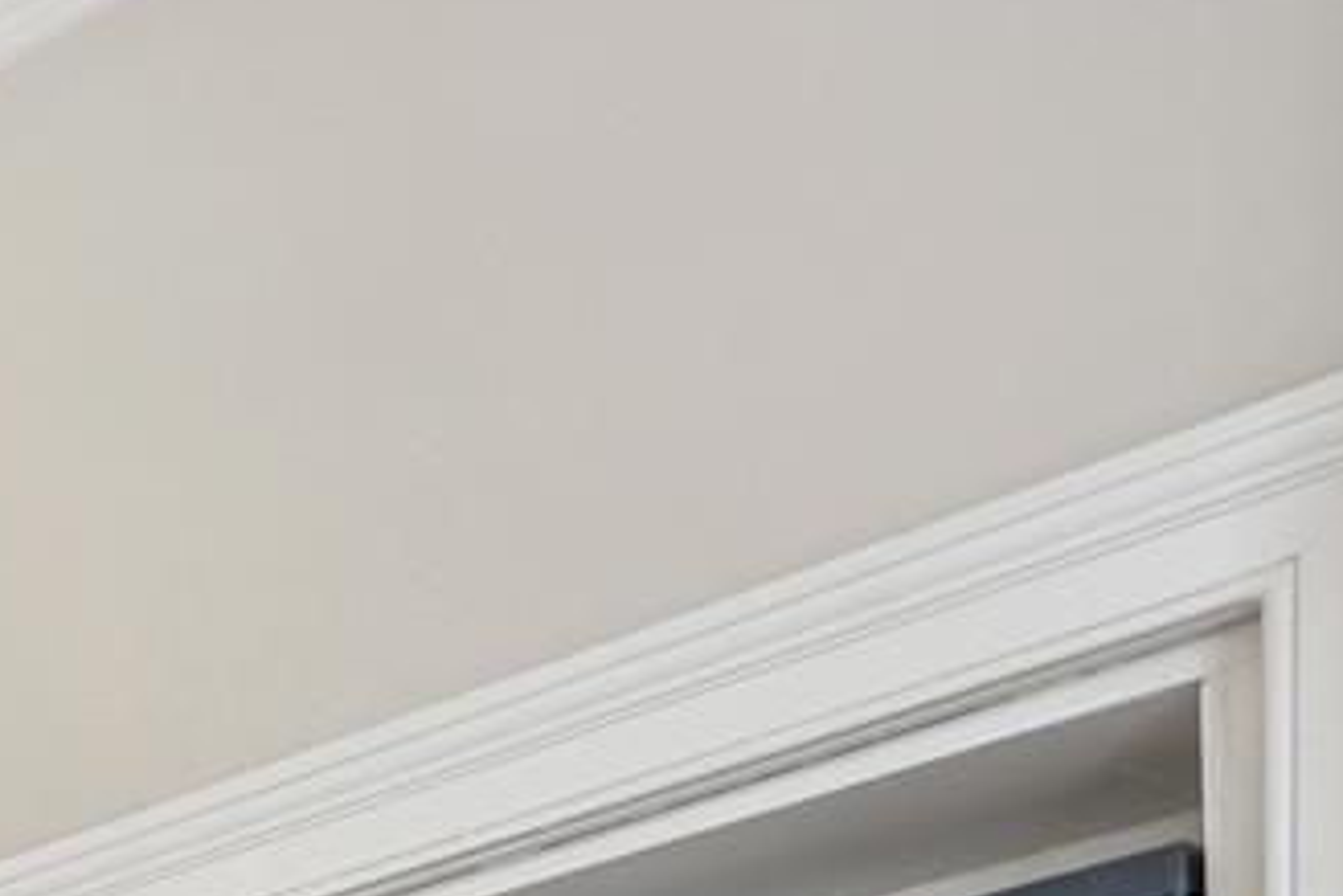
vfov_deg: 13.9
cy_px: 2050
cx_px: -1777
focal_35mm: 74
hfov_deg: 15.7
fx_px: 2762
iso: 640
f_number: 4.5
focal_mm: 15
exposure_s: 1/80
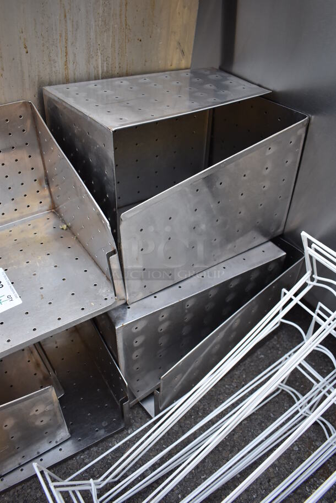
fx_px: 377
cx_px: 168
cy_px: 252
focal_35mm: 27
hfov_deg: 48.0
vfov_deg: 67.3
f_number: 3.5
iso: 720
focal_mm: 18
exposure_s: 1/250
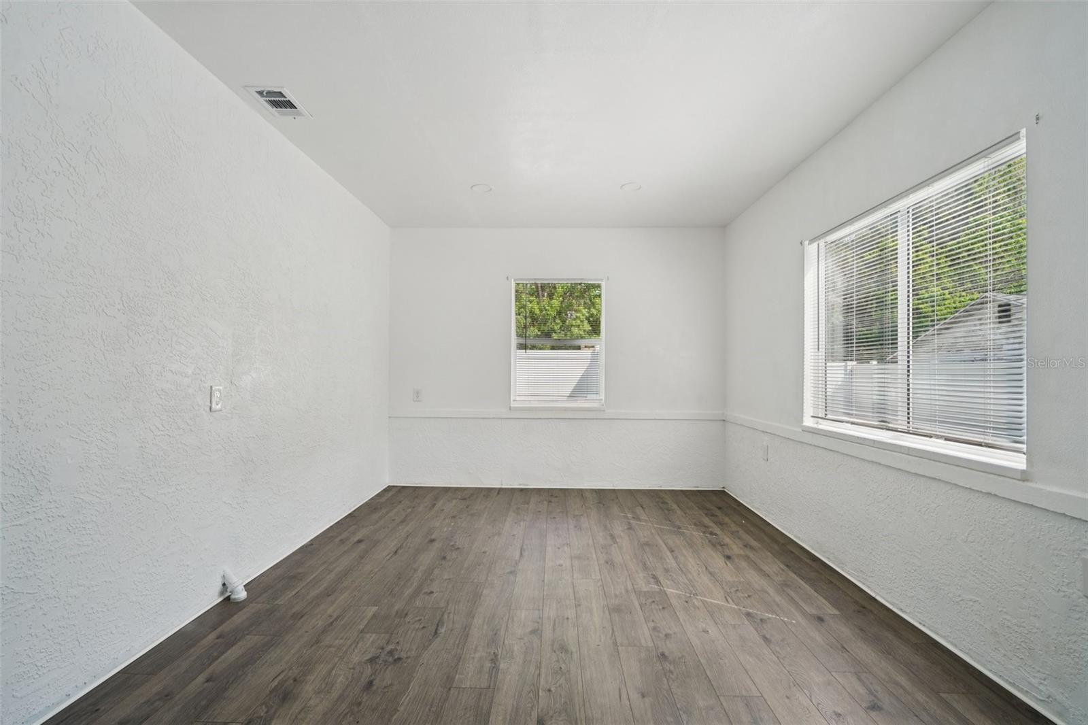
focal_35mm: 16
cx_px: 544
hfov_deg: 96.7
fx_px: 483
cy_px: 362
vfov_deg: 73.7
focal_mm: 16
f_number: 8
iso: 400
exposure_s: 1/125
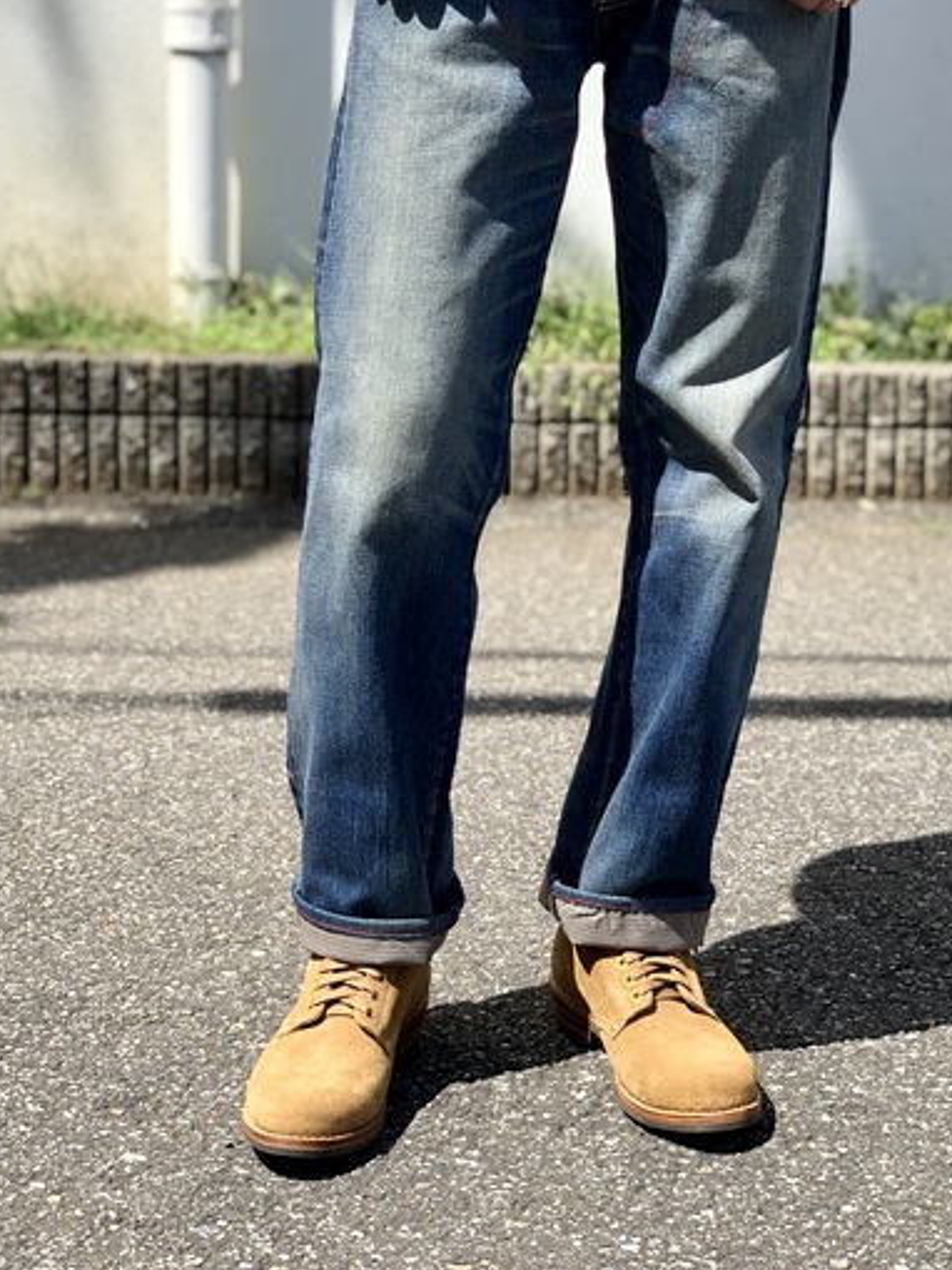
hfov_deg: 21.6
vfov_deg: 28.5
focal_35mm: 68
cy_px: 469
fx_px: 2496
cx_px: 553
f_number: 2.4
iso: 16
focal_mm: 6
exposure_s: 1/640
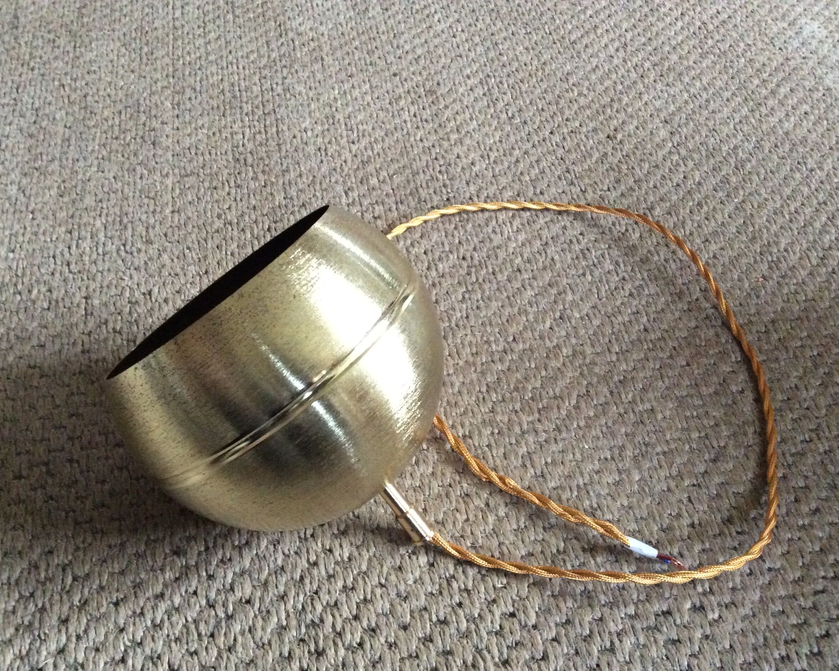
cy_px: 341
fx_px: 844
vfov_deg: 43.4
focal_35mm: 34
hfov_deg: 52.8
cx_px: 393
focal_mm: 3.3
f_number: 2.4
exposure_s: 1/17
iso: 400
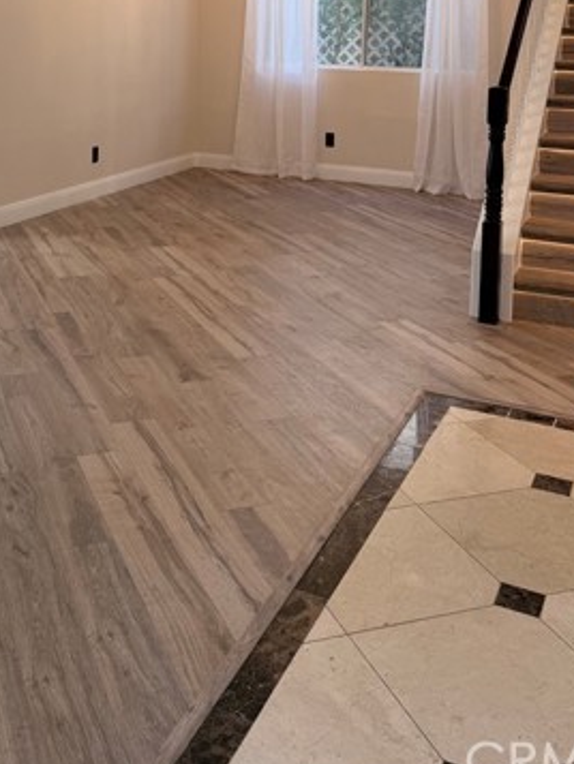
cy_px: 107
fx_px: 950
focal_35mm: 43
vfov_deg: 41.1
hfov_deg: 33.1
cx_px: 158
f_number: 1.78
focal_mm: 6.76
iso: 80
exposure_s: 1/216
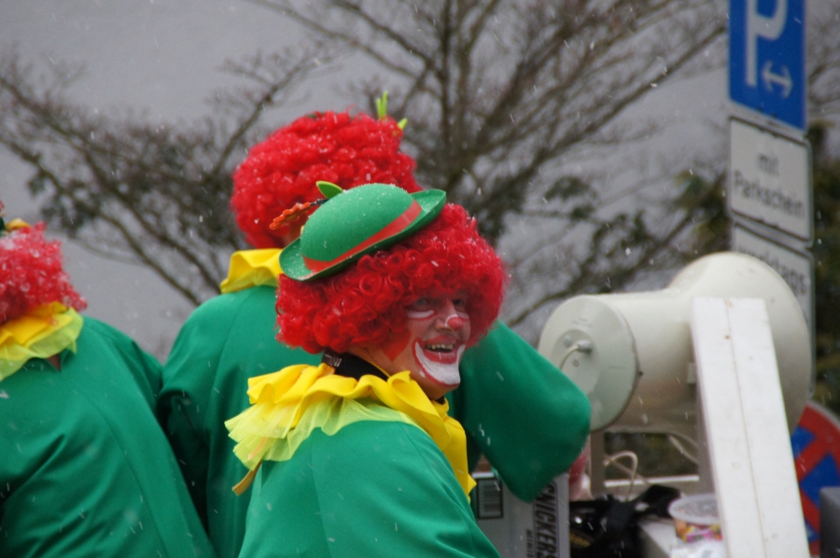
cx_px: 420
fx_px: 6992
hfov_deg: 6.9
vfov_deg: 4.6
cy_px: 279
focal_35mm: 300
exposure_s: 1/160
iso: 1600
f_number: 6.3
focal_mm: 200
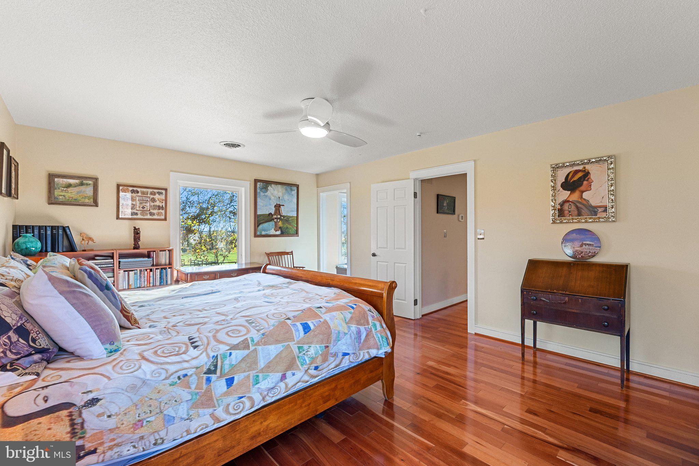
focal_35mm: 15
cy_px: 233
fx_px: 291
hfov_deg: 100.4
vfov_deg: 77.3
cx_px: 350
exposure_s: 1/2.5
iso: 640
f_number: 8
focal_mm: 10
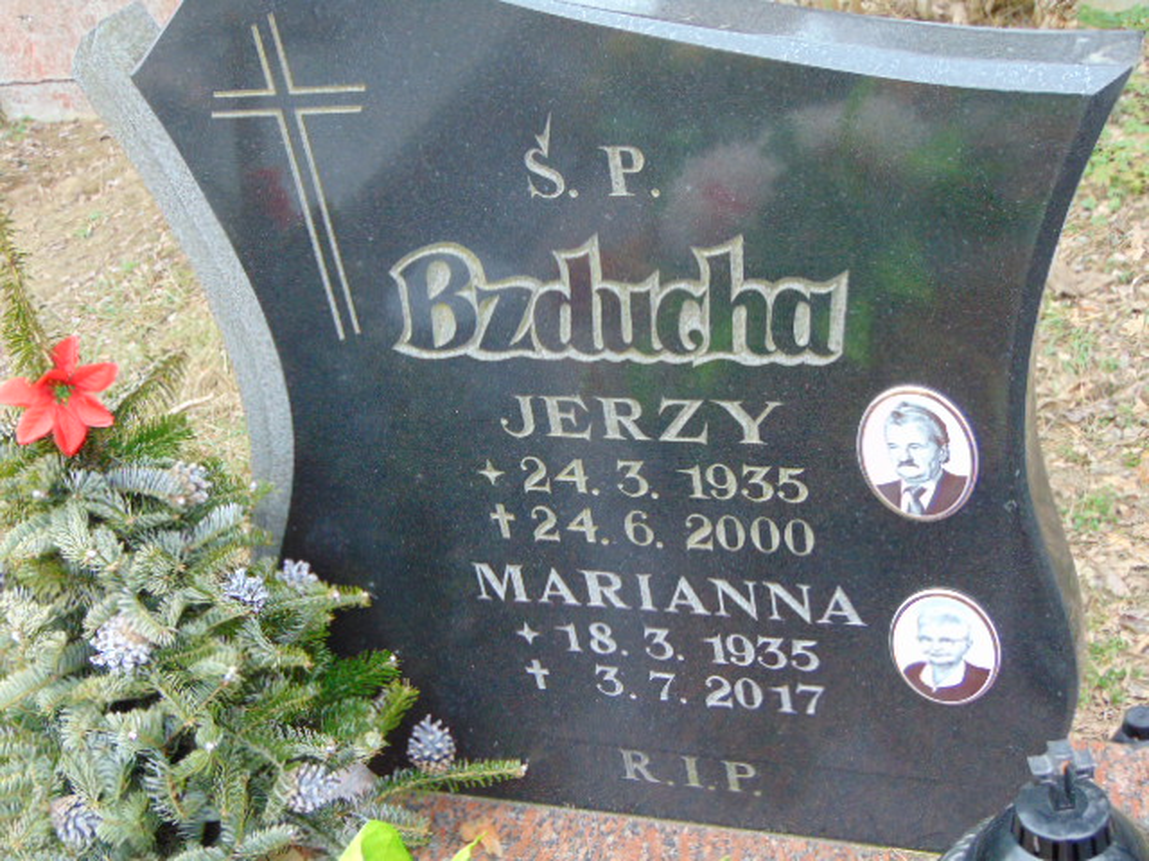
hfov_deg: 38.2
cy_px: 430
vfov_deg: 29.1
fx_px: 1660
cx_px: 574
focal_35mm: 50
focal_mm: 9
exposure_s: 1/40
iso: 250
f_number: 3.5
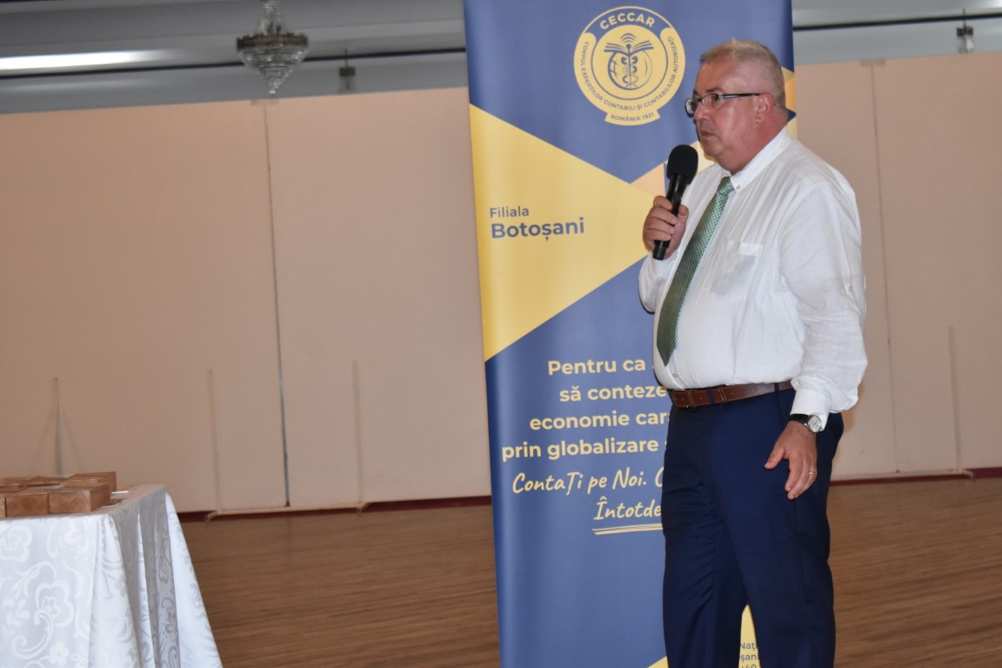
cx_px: 501
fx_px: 2296
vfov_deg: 16.6
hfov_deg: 24.6
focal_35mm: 82
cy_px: 334
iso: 1600
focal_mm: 55
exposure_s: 1/80
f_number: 5.6
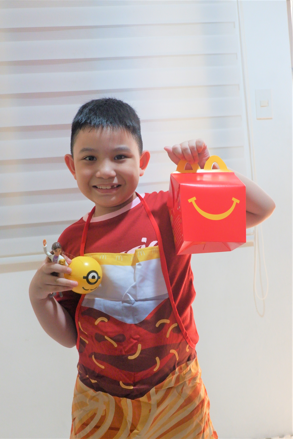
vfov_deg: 58.7
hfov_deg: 41.1
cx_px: 146
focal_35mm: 32
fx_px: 391
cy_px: 220
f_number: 4
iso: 2000
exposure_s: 1/75
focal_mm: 21.1
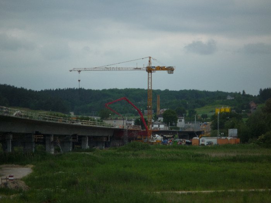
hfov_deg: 13.2
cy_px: 102
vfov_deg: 9.9
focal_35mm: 150
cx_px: 136
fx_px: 1174
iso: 125
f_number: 5.9
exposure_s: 1/125
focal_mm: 26
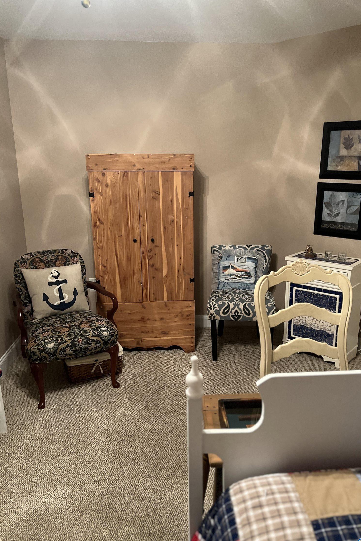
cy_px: 275
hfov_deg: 46.4
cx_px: 194
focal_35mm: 28
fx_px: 421
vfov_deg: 65.5
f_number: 1.5
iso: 400
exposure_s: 1/40
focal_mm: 5.7
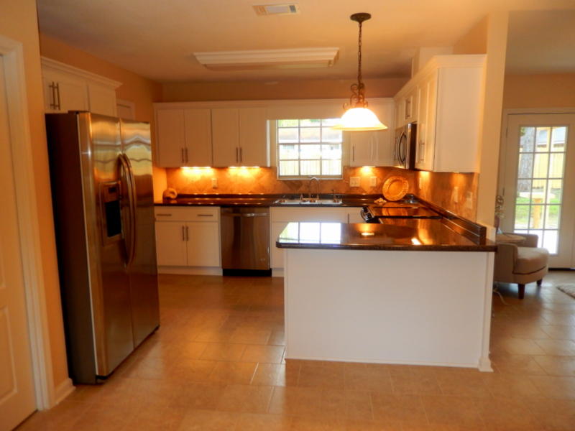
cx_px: 288
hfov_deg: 69.4
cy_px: 216
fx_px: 415
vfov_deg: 54.9
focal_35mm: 25
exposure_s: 1/30
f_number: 3.4
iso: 140
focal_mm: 4.5
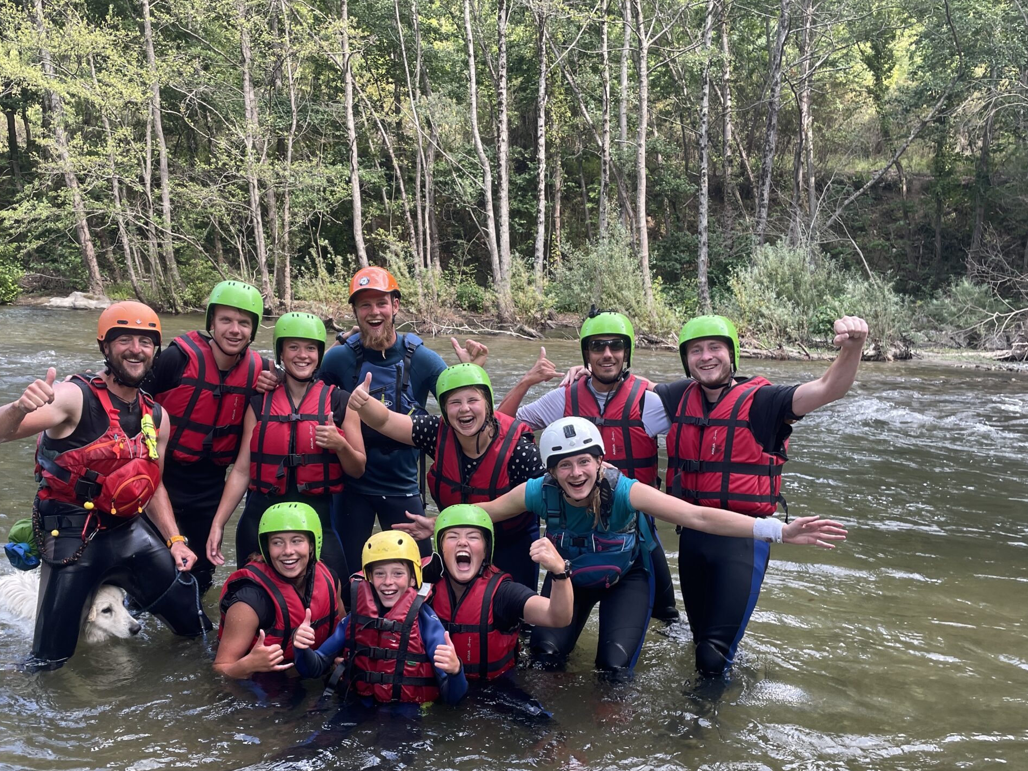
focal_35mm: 35
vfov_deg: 40.3
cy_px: 497
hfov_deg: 52.5
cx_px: 451
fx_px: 1039
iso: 32
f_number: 1.6
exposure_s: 1/154
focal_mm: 4.2
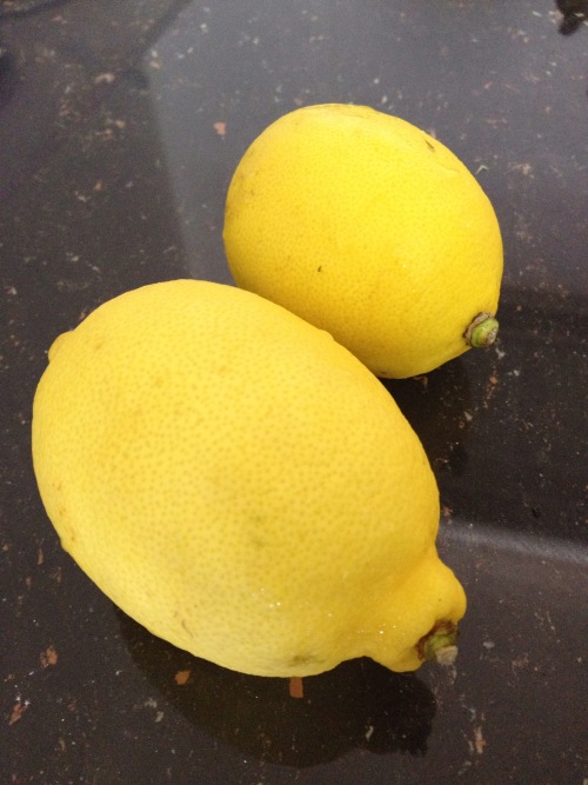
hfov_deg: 40.7
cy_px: 392
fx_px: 793
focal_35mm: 35
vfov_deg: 52.6
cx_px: 294
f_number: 2.4
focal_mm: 4.28
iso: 400
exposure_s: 1/17
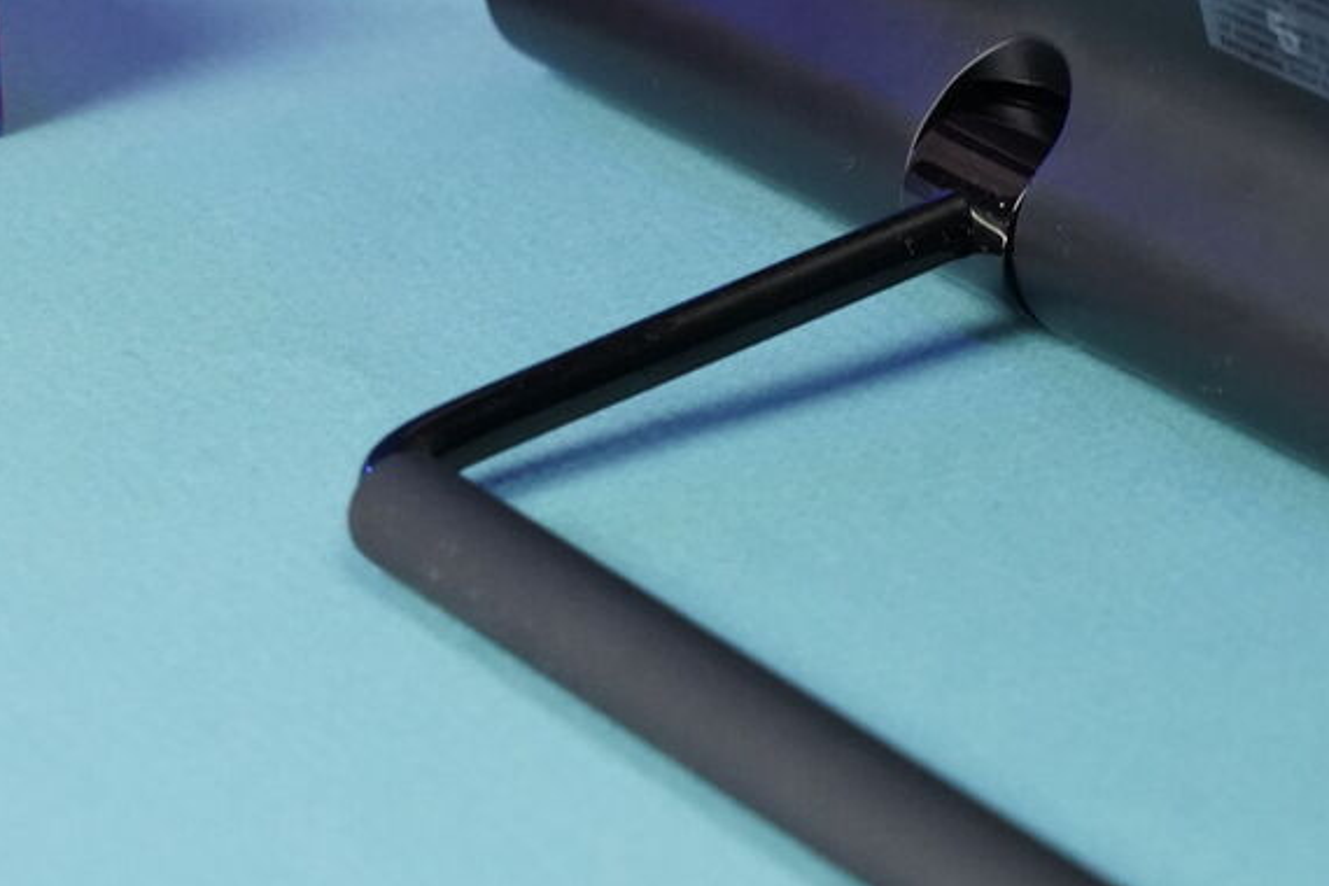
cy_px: 520
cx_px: 962
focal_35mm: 118
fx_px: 4356
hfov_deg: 17.3
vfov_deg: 11.6
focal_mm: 70
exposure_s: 1/160
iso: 6400
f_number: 8
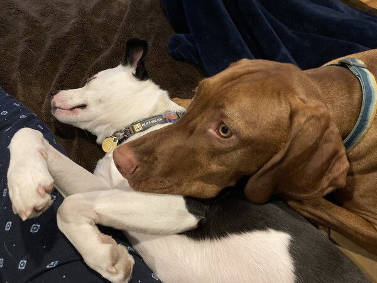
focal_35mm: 28
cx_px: 188
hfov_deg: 63.4
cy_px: 142
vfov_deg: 49.7
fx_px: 305
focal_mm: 3.99
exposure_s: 1/30
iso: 640
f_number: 1.8
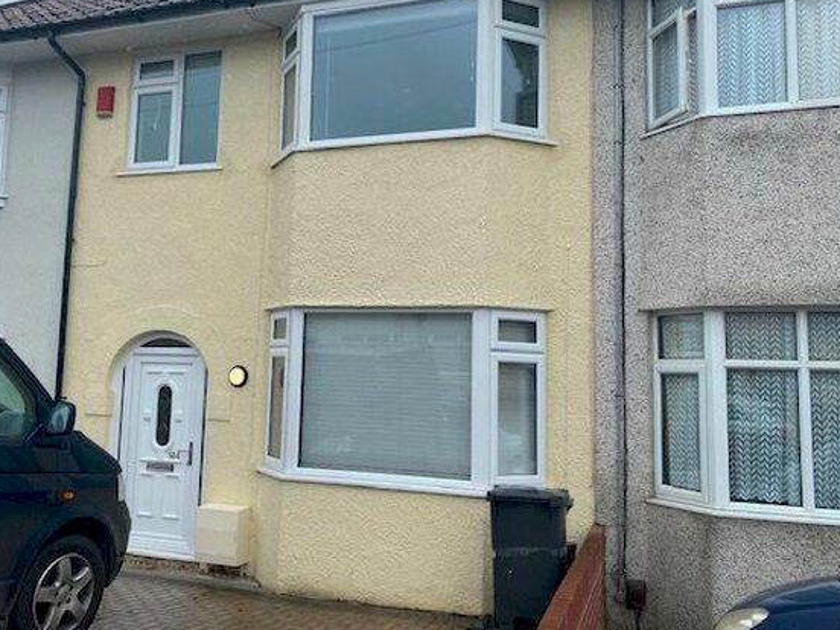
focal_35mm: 33
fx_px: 801
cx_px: 356
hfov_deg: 55.1
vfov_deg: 42.9
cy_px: 284
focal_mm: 4.25
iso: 32
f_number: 1.8
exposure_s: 1/1206
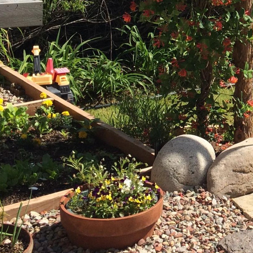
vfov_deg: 17.6
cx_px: 367
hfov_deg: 16.8
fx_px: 786
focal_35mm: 95
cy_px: -32
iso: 32
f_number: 2.2
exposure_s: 1/1953
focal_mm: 4.15
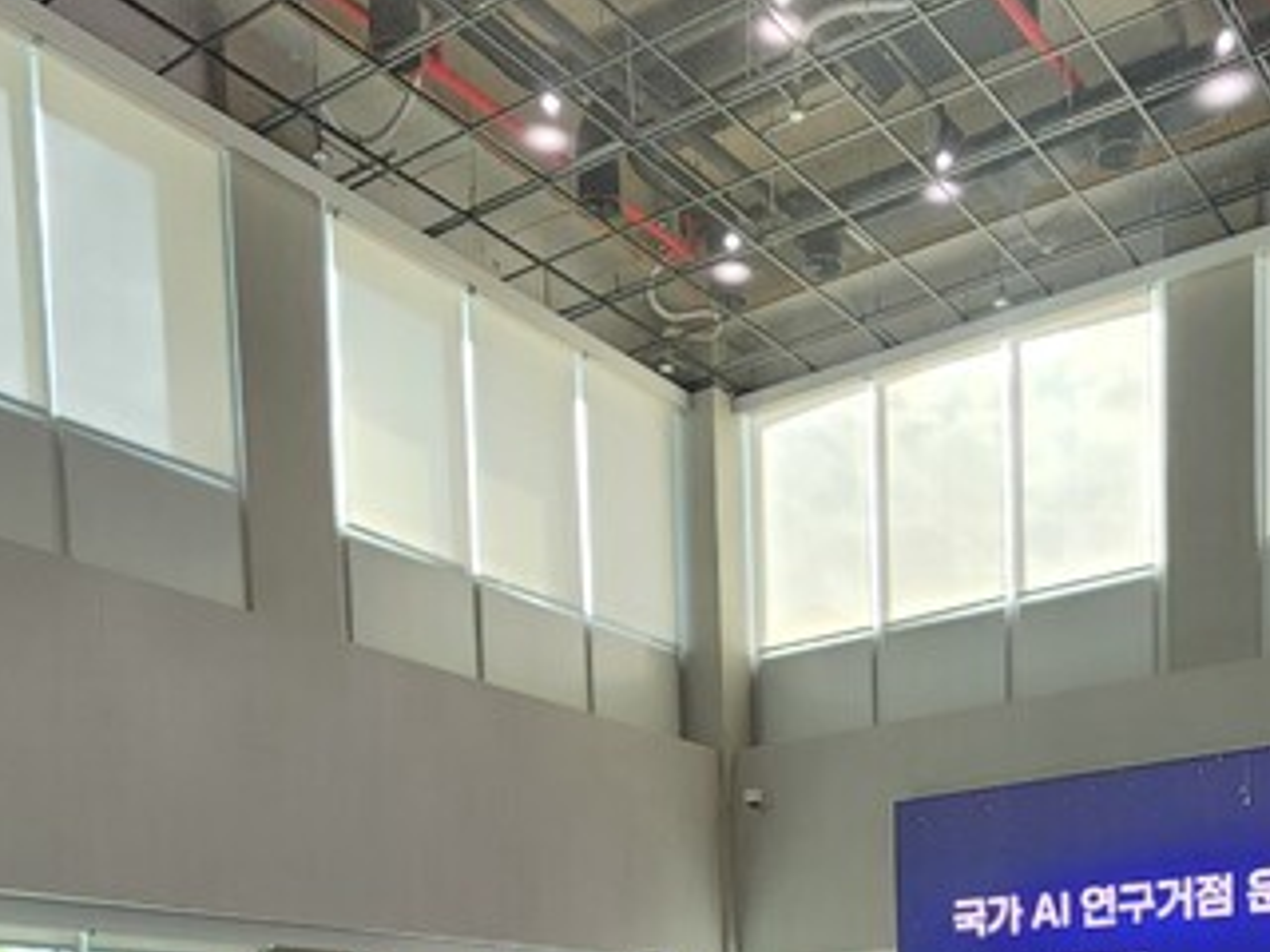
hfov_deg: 47.1
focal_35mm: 39
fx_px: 1431
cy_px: 1230
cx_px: 841
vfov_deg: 29.7
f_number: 2.2
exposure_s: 1/60
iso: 250
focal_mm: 2.2
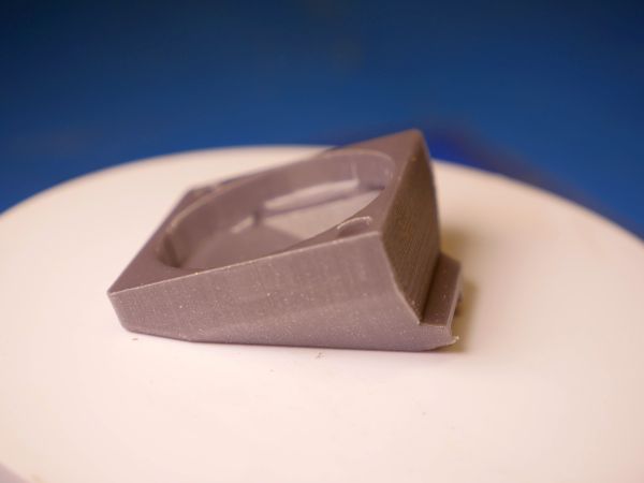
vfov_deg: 21.0
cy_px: 242
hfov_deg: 27.8
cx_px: 322
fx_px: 1302
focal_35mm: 70
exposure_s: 1/320
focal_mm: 35
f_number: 4
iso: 200
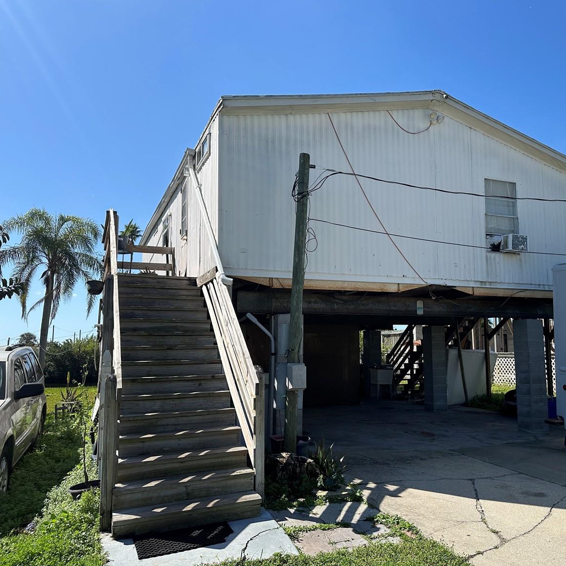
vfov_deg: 55.6
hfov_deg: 54.4
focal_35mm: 29
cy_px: 278
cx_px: 382
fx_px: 536
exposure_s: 1/4184
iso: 80
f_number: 1.78
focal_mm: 6.86
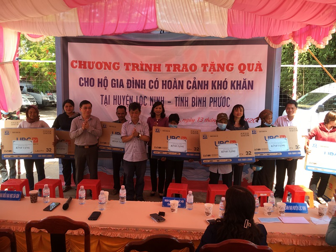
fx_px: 281
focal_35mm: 29
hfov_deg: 61.7
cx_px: 168
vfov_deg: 48.2
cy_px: 126
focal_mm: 4.15
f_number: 2.2
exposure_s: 1/179
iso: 25
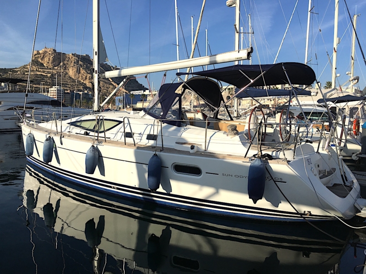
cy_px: 137
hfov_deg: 61.7
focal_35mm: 29
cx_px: 183
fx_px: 307
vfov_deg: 48.2
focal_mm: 4.15
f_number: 2.2
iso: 25
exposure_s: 1/2747
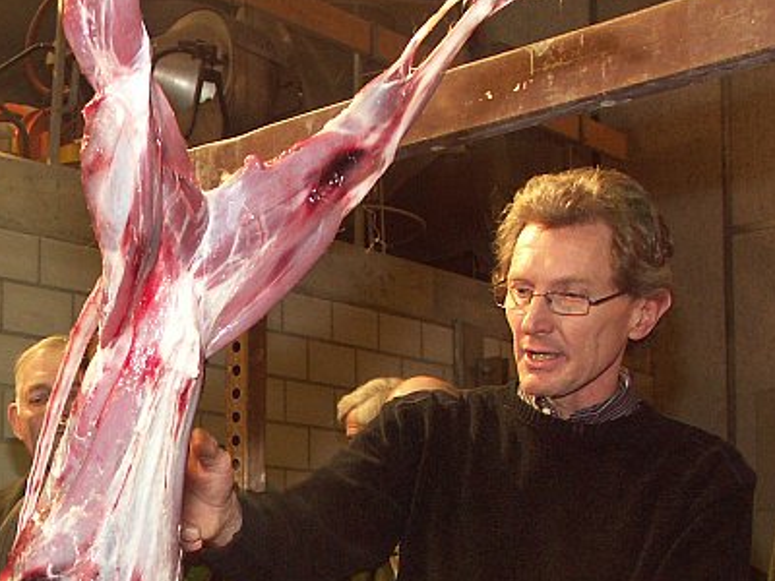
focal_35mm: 58
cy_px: 558
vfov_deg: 24.3
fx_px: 1299
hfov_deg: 31.3
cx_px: 39
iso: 200
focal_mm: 7.48
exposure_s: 1/50
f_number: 2.8
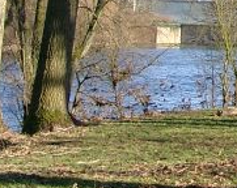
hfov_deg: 12.0
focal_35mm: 147
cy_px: -155
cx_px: 443
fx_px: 1029
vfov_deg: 9.9
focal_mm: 7.13
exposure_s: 1/230
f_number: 4
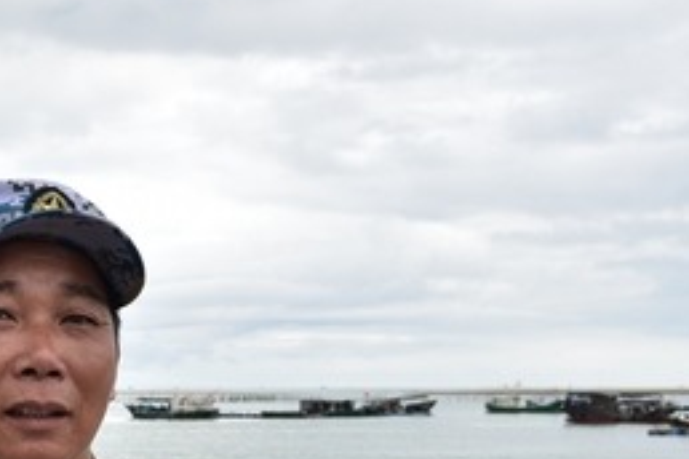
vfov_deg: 16.9
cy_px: 554
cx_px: 64
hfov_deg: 25.5
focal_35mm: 77
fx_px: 1474
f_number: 8
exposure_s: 1/200
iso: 360
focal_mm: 31
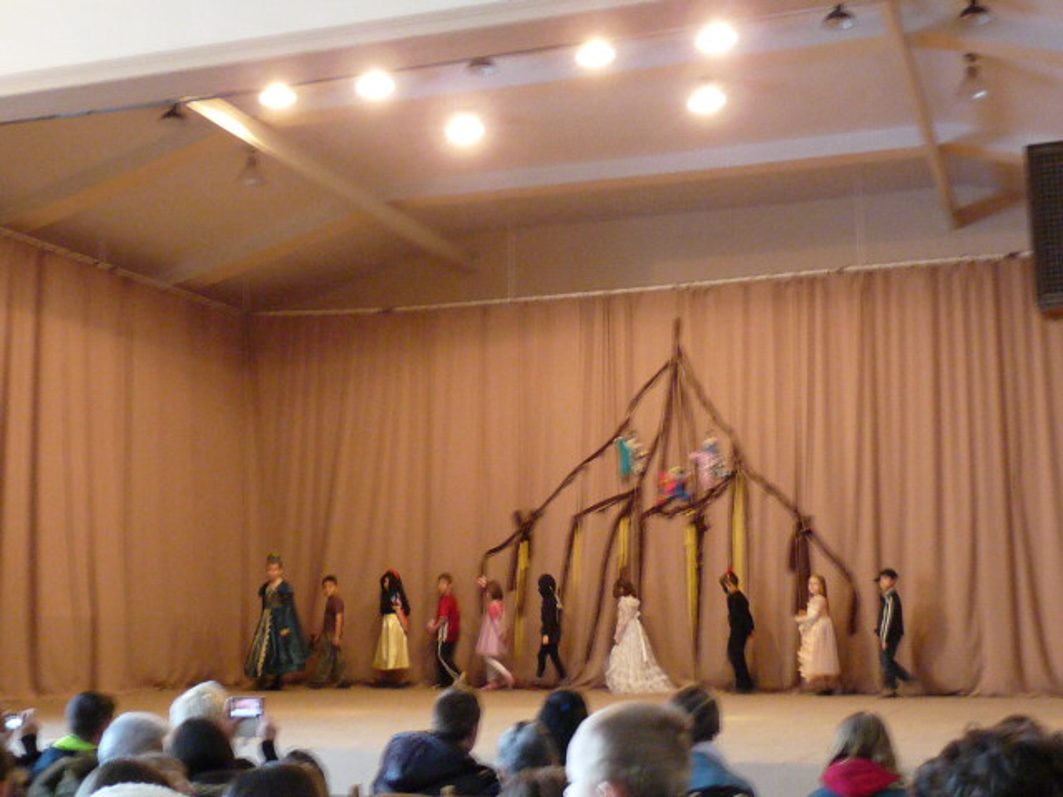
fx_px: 1474
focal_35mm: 48
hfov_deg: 39.7
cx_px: 532
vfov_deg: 30.3
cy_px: 398
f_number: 2.8
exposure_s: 1/8
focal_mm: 4.8
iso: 400
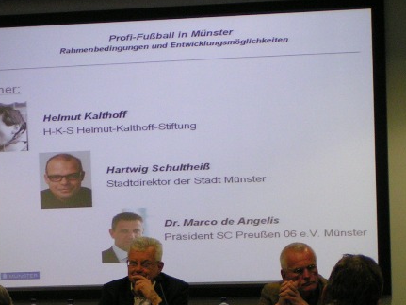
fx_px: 2263
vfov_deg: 7.7
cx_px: 46
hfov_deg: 10.2
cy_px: 195
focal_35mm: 193
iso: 200
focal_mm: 15.9
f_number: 3.5
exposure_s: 1/60
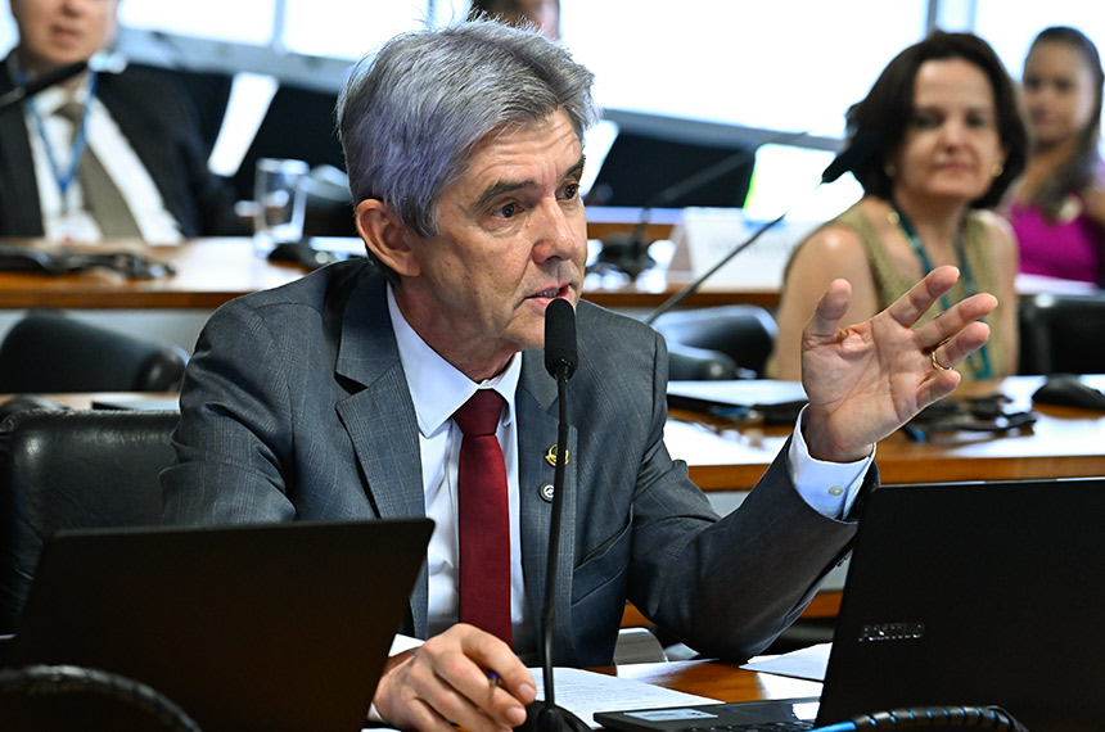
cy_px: 366
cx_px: 552
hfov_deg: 12.5
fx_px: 5055
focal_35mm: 165
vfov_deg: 8.3
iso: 6400
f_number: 8
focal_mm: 165
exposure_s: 1/100
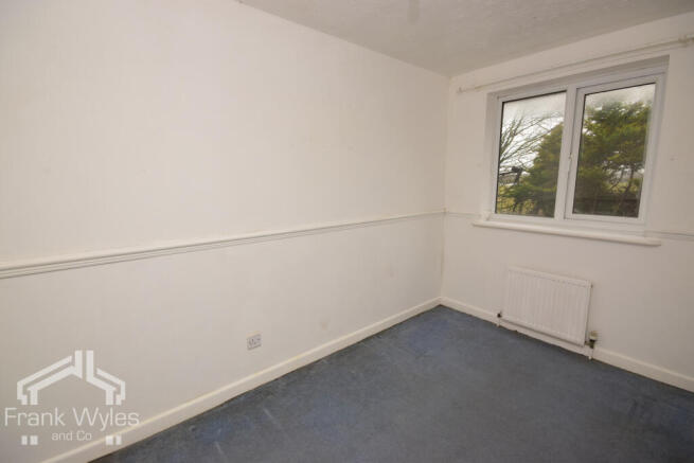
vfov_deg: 72.1
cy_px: 232
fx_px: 318
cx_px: 347
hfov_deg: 95.0
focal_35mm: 16
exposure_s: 1/60
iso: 500
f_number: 14
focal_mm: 11
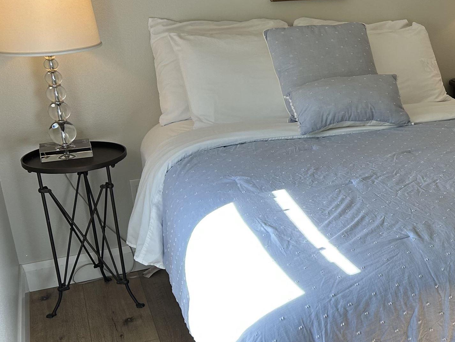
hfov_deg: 31.6
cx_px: 459
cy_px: 188
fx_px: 736
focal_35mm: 56
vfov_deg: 26.1
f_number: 1.5
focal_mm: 5.7
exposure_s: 1/243
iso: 40
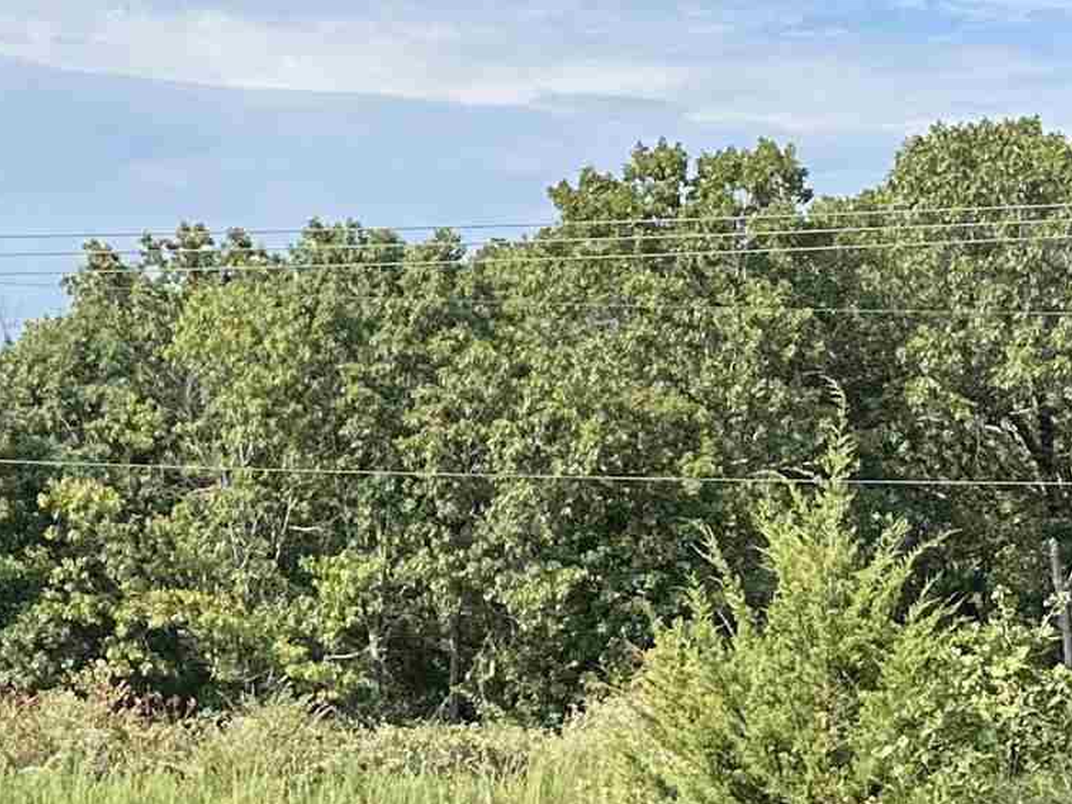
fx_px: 3035
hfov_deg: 19.8
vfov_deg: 15.0
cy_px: 683
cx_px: 175
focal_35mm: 98
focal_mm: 6.86
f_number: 1.78
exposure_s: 1/1988
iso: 80
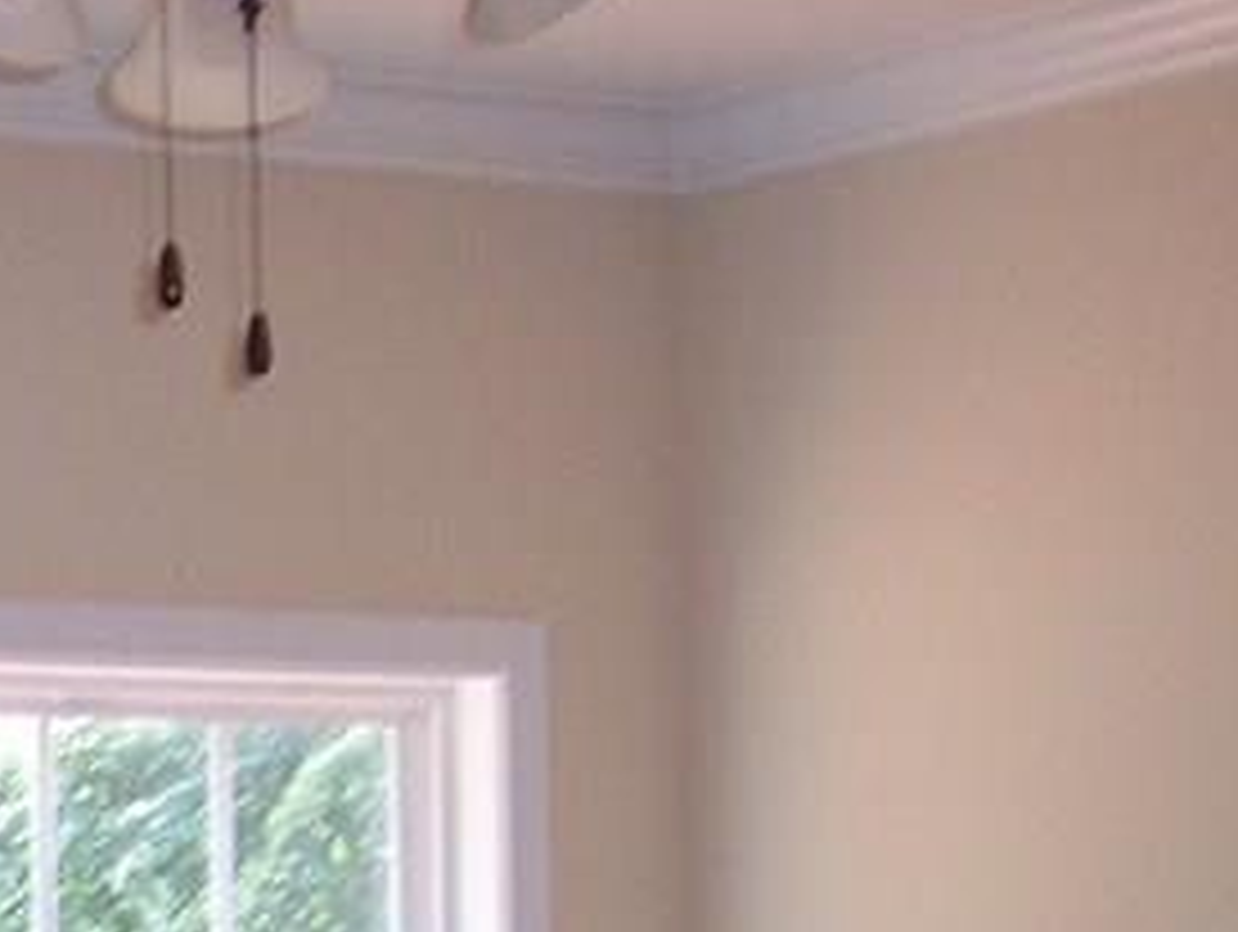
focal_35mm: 145
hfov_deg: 12.5
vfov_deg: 10.0
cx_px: -914
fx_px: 5193
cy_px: 1346
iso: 140
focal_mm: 8
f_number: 2.8
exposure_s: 1/90
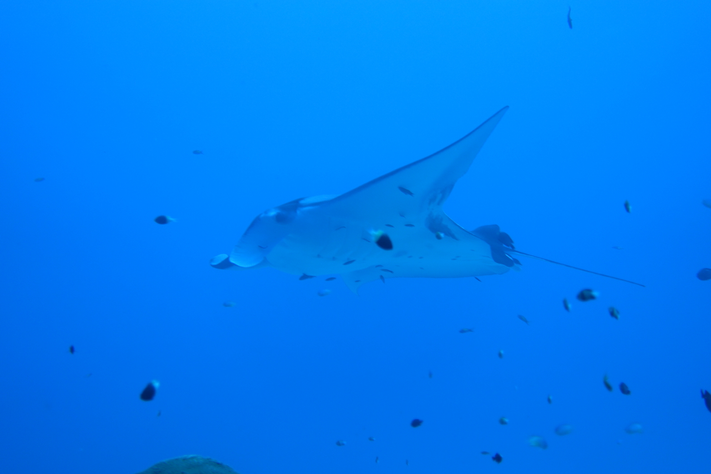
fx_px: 1047
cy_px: 237
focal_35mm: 53
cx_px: 356
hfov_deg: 37.5
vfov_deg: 25.5
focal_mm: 19.48
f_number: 2.8
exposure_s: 1/60
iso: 125
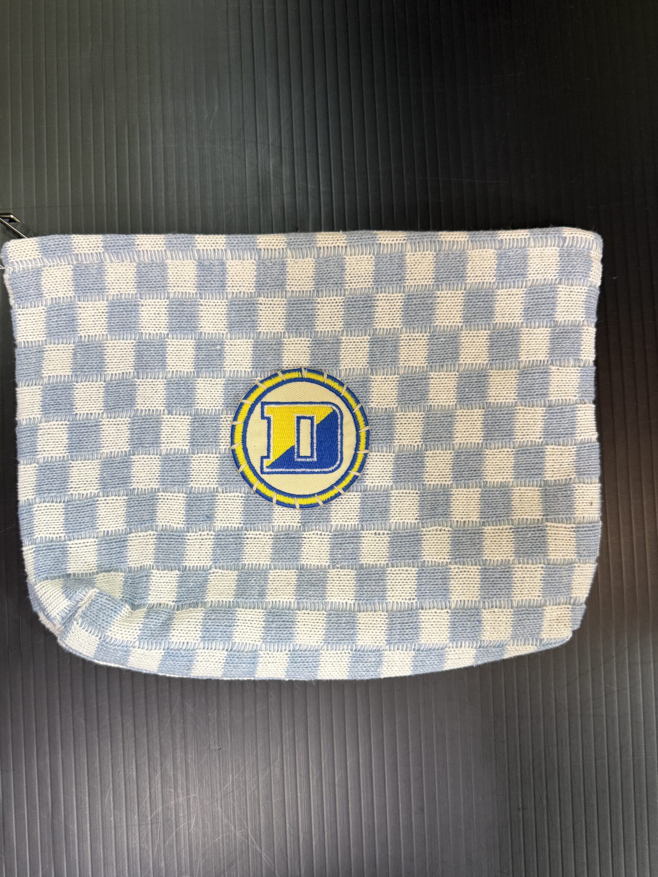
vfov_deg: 67.2
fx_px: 659
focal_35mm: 26
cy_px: 464
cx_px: 309
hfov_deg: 53.0
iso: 320
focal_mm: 6.76
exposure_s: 1/60
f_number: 1.78
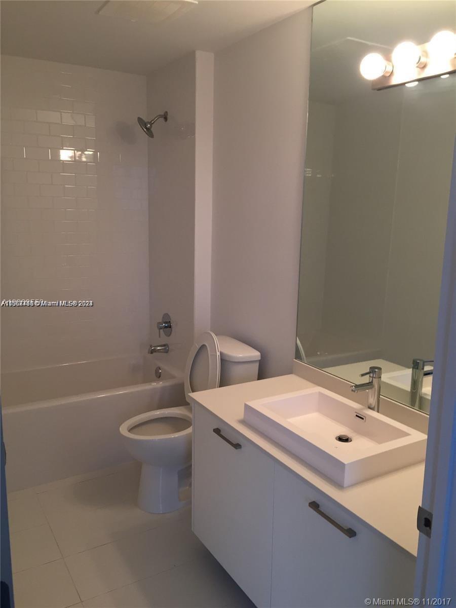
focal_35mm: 29
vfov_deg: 61.7
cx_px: 228
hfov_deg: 48.2
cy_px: 304
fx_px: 509
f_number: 2.2
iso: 64
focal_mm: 4.15
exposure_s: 1/30
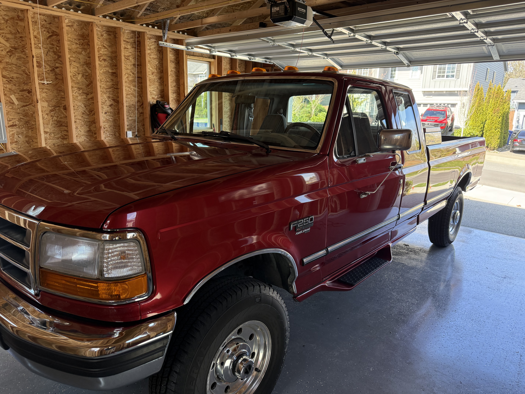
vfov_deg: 56.8
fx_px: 364
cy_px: 197
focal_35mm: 24
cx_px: 262
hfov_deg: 71.6
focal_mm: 6.76
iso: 160
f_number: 1.78
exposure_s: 1/228
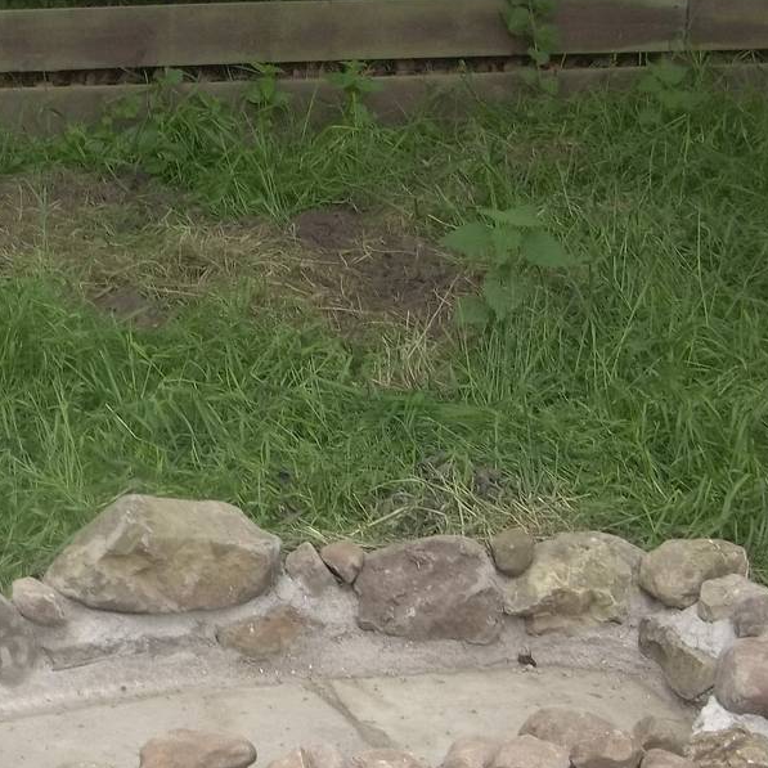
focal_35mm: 109
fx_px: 2736
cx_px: -152
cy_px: 410
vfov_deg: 16.0
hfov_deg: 15.4
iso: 92
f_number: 3.7
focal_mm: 8.3
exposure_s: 1/40
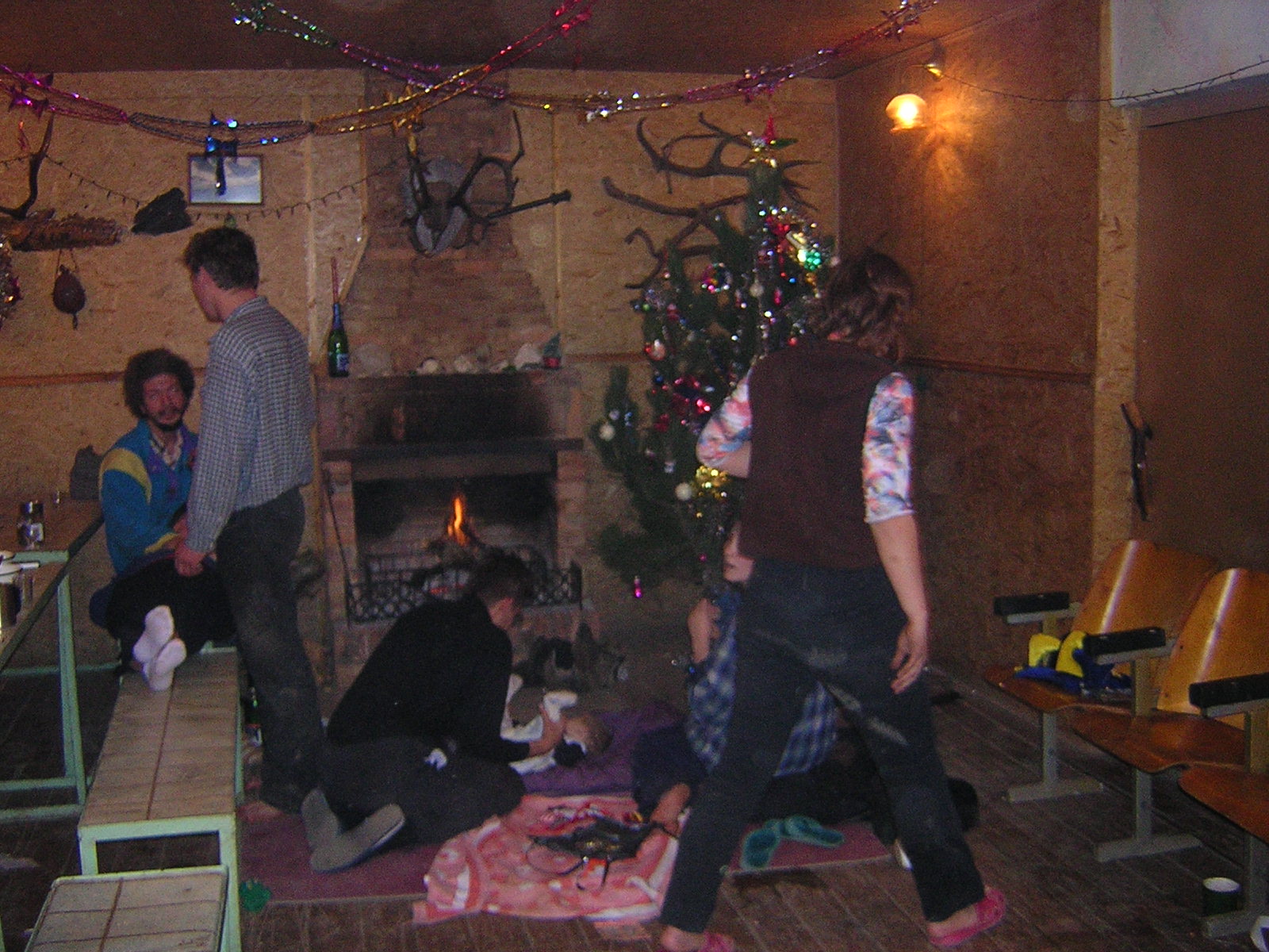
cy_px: 476
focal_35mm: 36
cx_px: 634
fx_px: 1320
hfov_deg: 51.4
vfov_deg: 39.7
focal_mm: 4.7
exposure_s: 1/60.1
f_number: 2.6
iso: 400
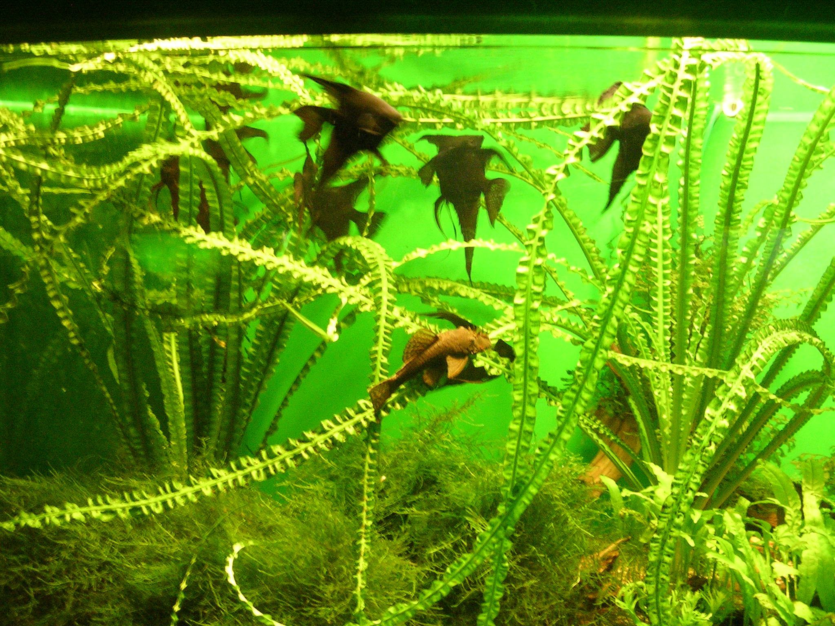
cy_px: 313
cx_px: 418
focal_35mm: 38
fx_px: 917
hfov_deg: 49.0
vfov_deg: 37.7
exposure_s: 1/4
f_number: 2.8
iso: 200
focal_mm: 5.8
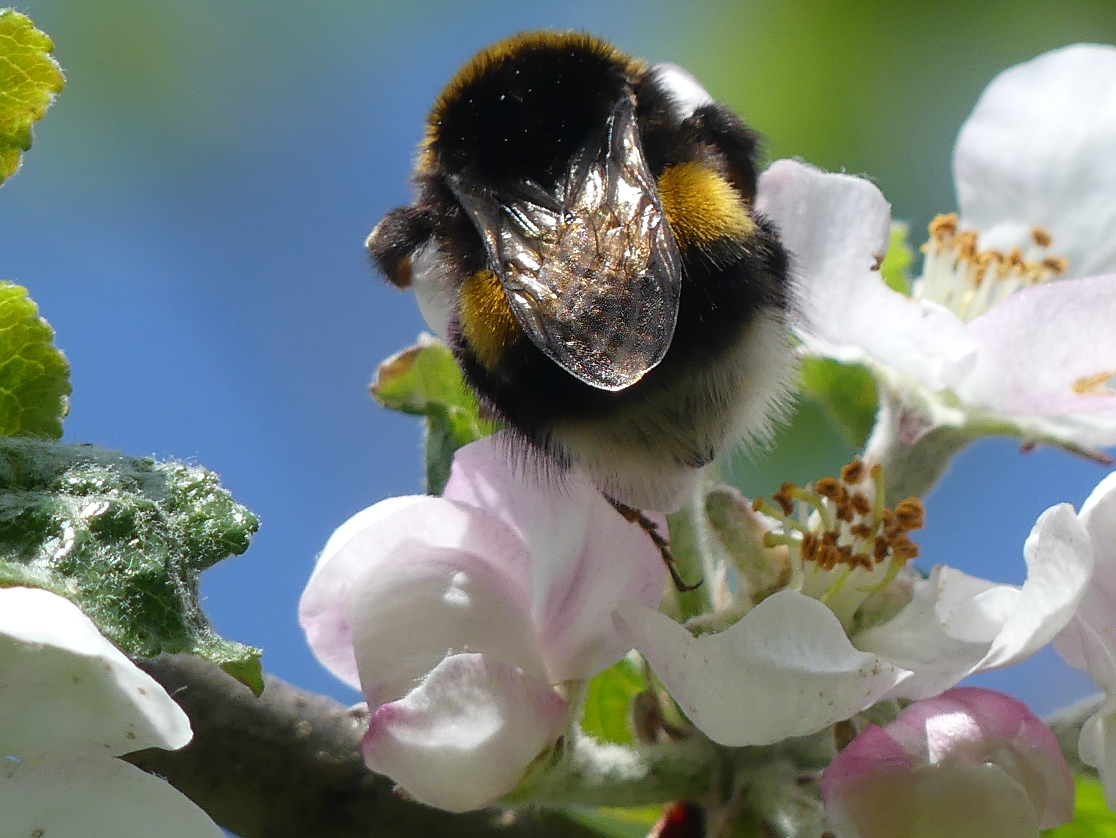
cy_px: 345
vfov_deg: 1.0
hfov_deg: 1.3
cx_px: 636
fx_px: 48266
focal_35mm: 1497
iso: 100
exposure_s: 1/1000
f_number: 4
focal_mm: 108
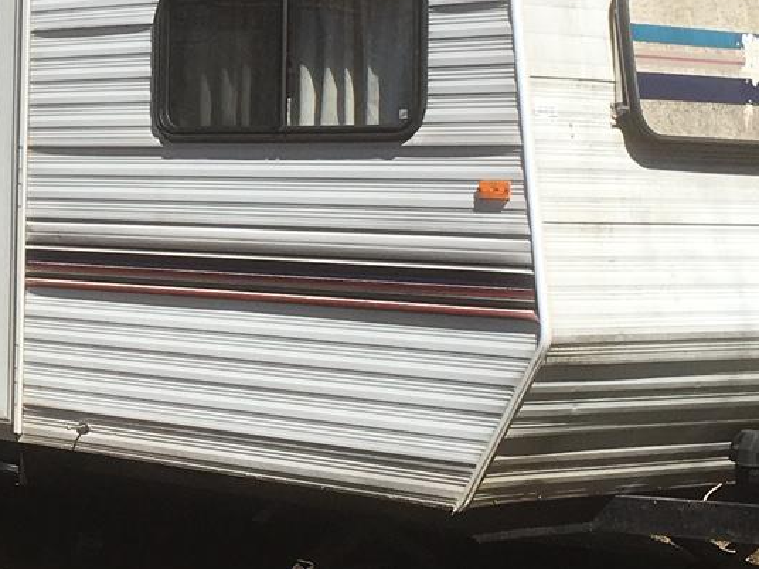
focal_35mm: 109
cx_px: -76
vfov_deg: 13.5
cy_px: 119
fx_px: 2390
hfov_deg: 17.4
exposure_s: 1/1672
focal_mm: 4.15
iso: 25
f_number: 2.2
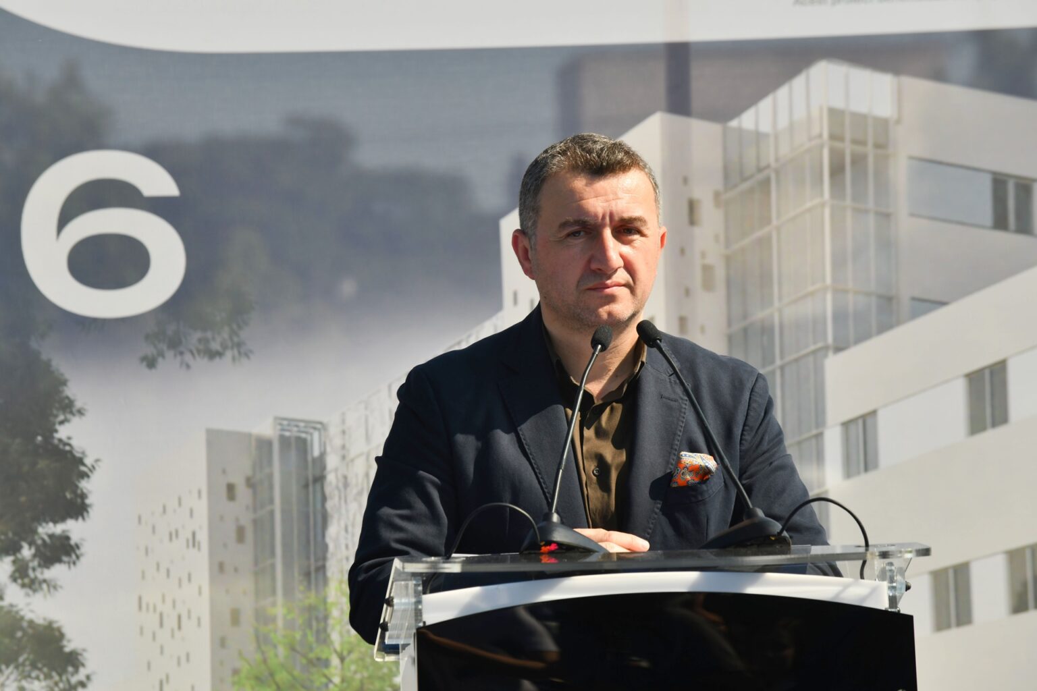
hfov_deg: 10.3
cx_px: 518
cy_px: 346
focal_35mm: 200
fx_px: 5761
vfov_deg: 6.9
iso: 100
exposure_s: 1/400
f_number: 8
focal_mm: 200
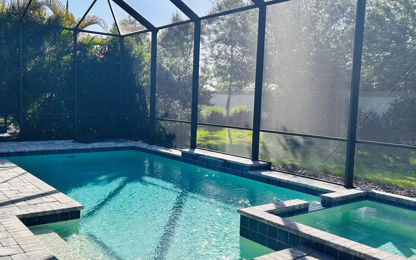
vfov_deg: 36.2
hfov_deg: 54.9
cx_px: 167
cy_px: 142
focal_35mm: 35
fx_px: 397
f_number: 1.5
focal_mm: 5.7
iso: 50
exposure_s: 1/2252
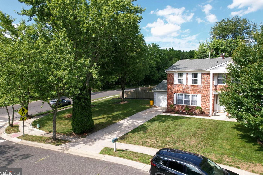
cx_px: 130
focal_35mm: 23
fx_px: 168
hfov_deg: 76.1
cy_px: 87
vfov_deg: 55.1
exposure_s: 1/60
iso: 150
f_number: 2.8
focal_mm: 8.38
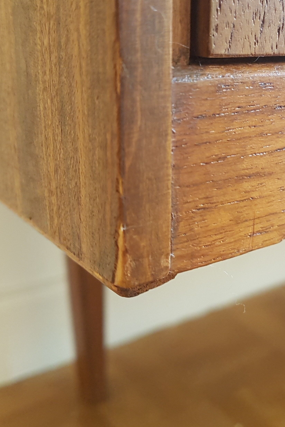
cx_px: 225
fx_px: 522
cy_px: 184
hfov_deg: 29.8
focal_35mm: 44
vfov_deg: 44.4
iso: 200
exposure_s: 1/25
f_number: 1.7
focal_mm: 4.2
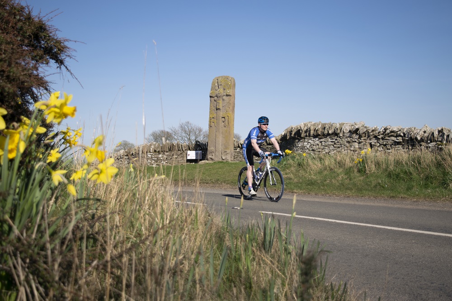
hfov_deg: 41.1
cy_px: 150
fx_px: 602
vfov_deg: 28.1
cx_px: 226
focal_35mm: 48
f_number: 4.5
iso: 100
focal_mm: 32
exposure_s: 1/1250
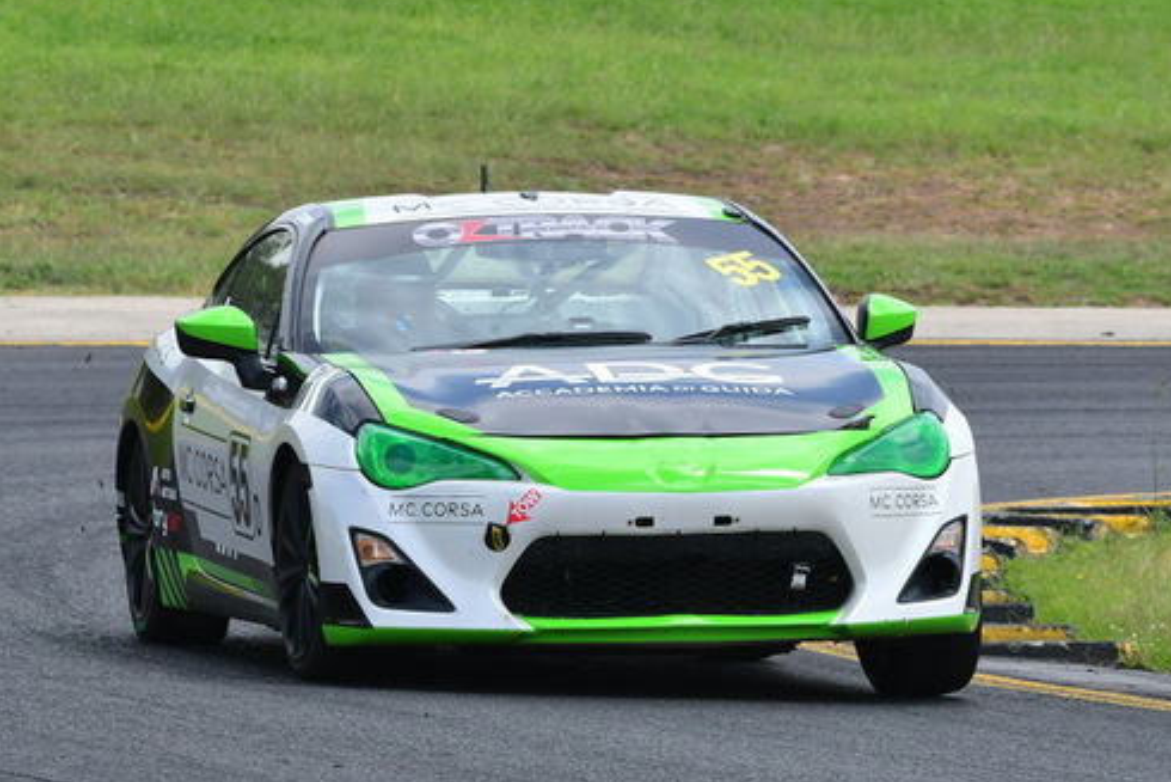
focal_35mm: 588
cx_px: 722
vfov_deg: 2.3
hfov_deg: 3.5
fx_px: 19131
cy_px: 280
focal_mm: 240
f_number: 11
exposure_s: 1/640
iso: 640
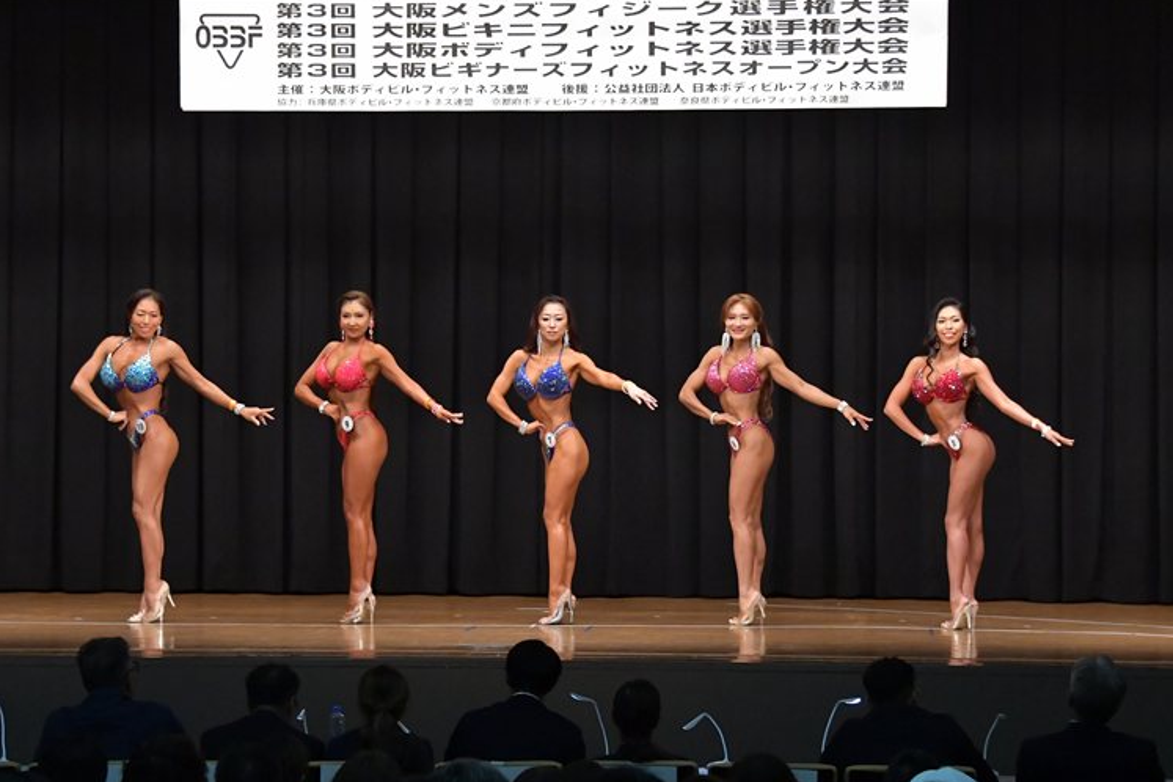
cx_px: 577
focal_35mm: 112
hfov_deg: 18.3
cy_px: 396
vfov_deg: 12.2
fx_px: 3649
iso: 6400
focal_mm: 72
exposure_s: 1/400
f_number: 5.6
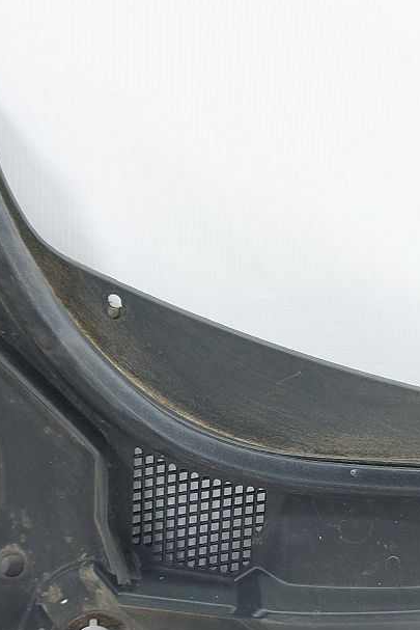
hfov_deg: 23.7
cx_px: 273
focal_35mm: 57
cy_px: 462
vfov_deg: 34.4
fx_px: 997
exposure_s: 1/50
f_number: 1.8
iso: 64
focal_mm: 5.23
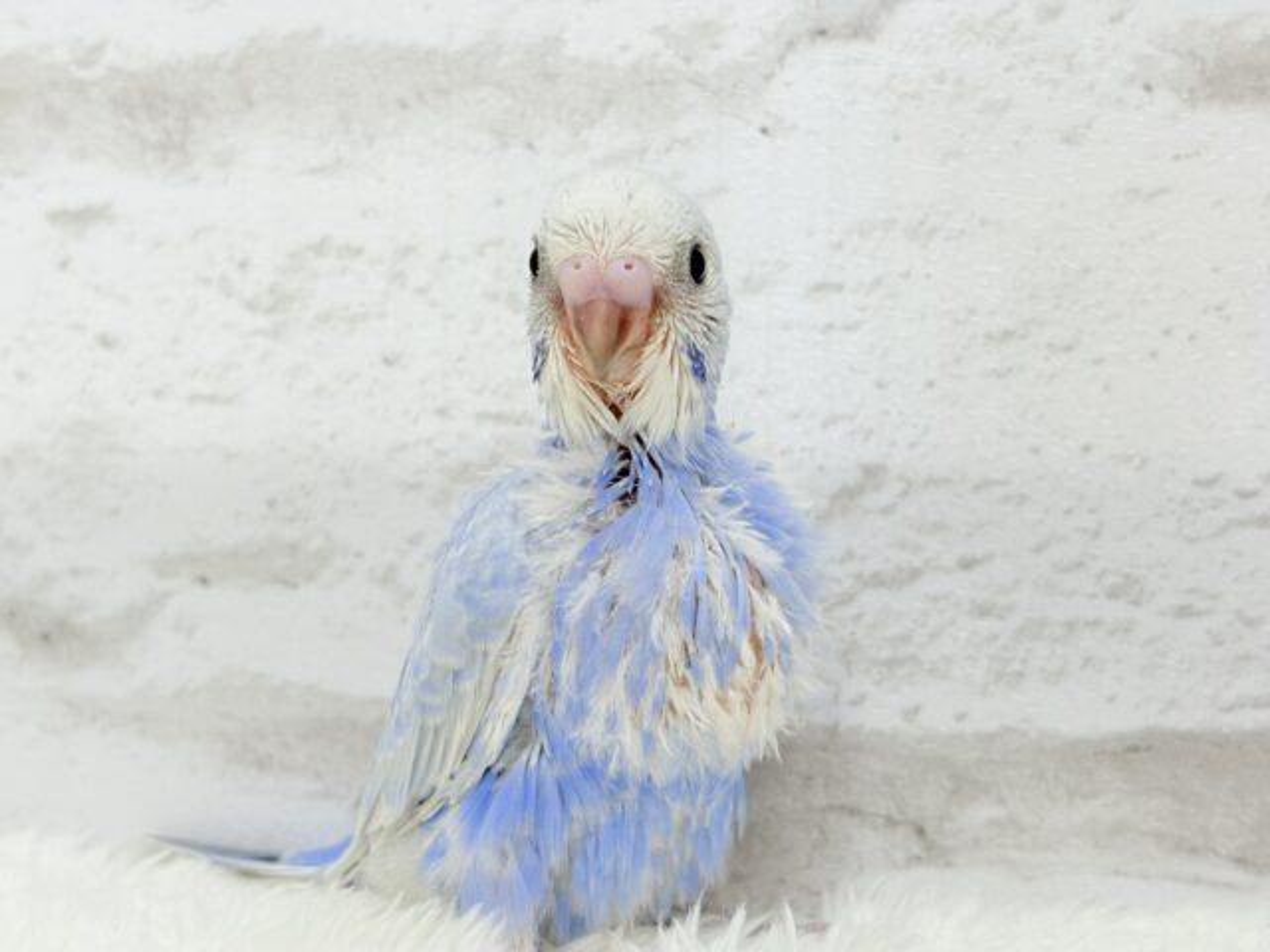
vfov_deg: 28.0
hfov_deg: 36.8
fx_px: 1908
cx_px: 635
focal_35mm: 52
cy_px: 476
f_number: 1.6
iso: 50
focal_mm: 5.96
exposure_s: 1/50
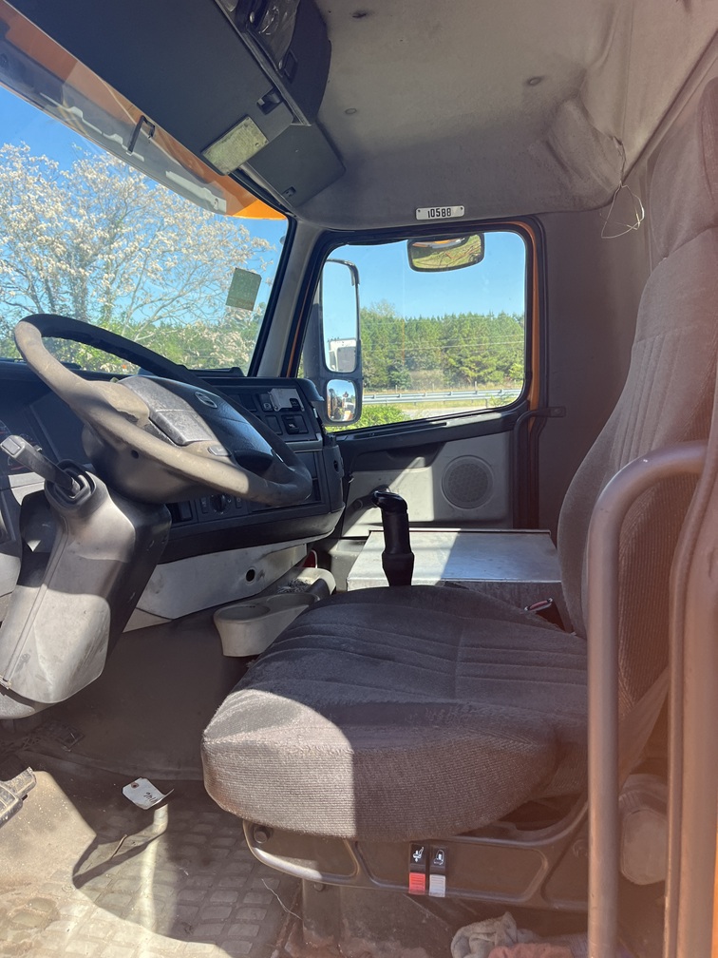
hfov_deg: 53.1
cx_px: 359
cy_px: 479
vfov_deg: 67.3
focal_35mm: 26
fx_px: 719
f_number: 1.6
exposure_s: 1/639
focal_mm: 5.1
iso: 50
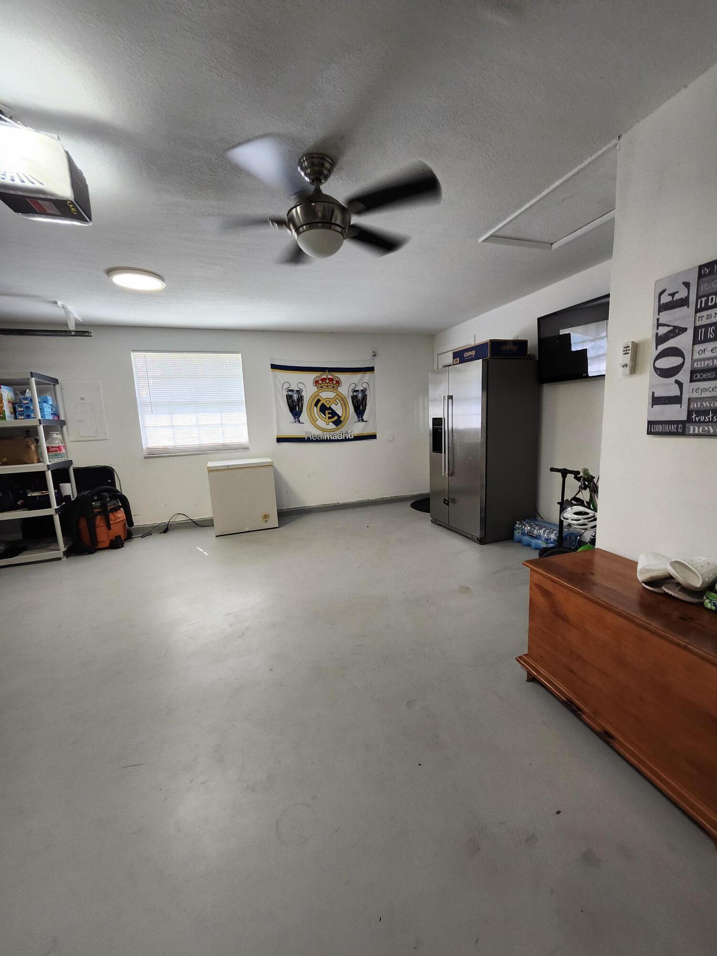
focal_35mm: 13
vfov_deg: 106.2
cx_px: 358
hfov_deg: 89.9
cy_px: 478
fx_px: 359
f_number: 2.2
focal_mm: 1.74
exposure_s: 1/60
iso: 125
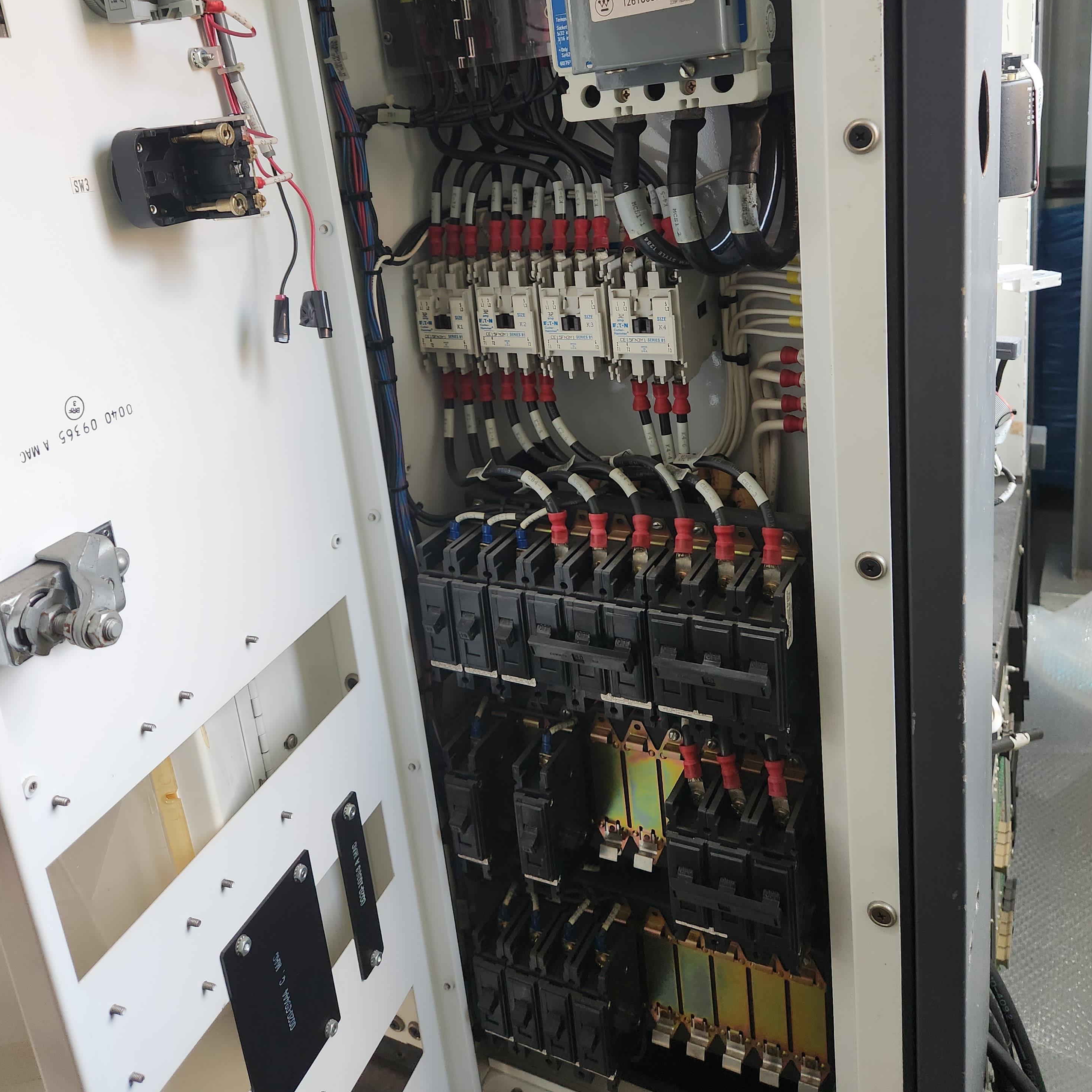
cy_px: 379
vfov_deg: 56.3
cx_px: 533
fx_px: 999
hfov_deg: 57.3
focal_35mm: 28
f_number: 1.8
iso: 250
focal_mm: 5.4
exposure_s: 1/120
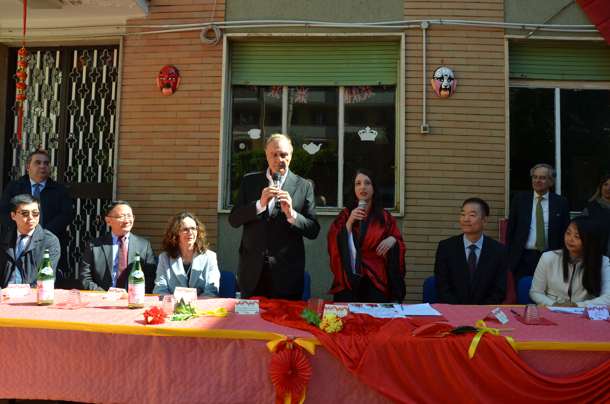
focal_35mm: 27
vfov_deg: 47.7
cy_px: 202
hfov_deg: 67.5
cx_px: 305
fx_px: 457
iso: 320
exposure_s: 1/250
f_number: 8
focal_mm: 18
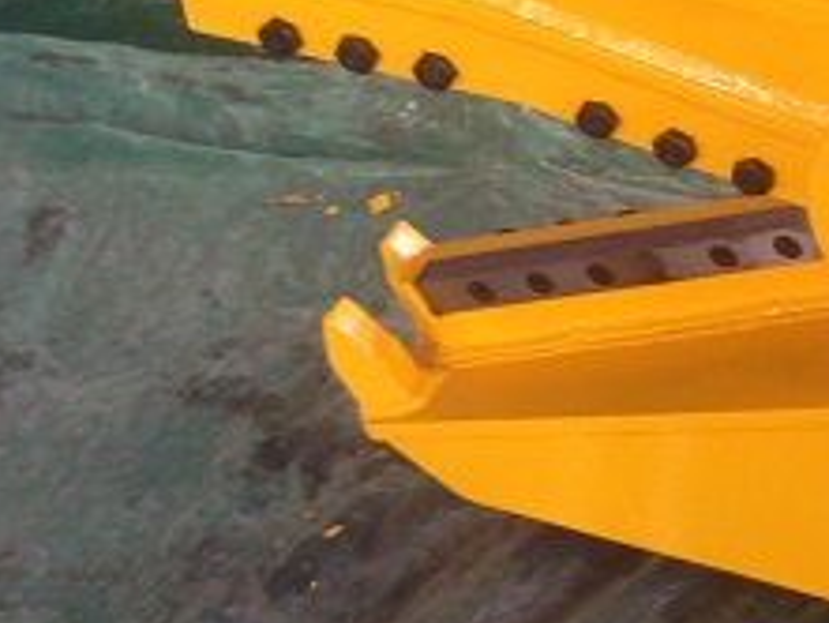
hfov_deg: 16.1
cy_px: 186
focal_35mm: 111
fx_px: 2660
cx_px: 1275
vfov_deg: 13.3
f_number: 2.4
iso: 80
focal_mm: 4.28
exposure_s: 1/20
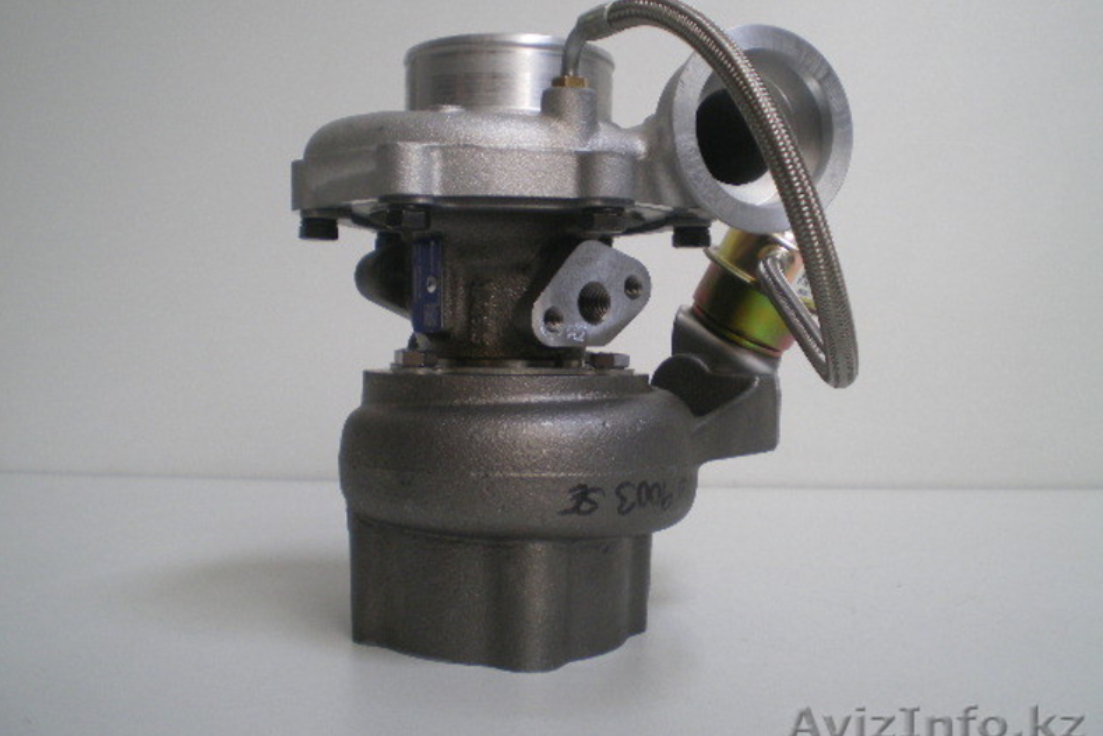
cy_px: 332
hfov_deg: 48.4
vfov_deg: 33.4
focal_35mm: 40
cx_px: 546
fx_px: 1226
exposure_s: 1/30
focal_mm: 6.3
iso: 125
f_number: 3.1
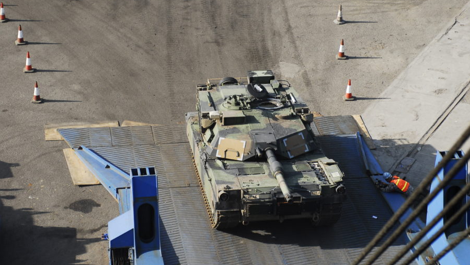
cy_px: 127
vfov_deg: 10.9
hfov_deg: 19.3
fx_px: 1384
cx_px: 236
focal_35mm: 111
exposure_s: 1/1250
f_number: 3.5
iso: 250
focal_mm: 70
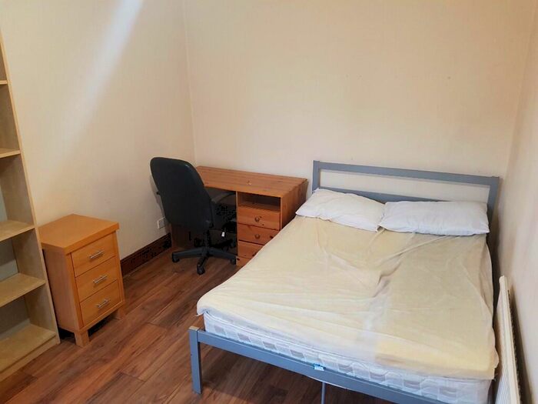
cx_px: 269
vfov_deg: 53.1
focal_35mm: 26
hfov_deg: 67.3
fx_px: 404
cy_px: 202
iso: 200
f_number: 1.7
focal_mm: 4.2
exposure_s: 1/23
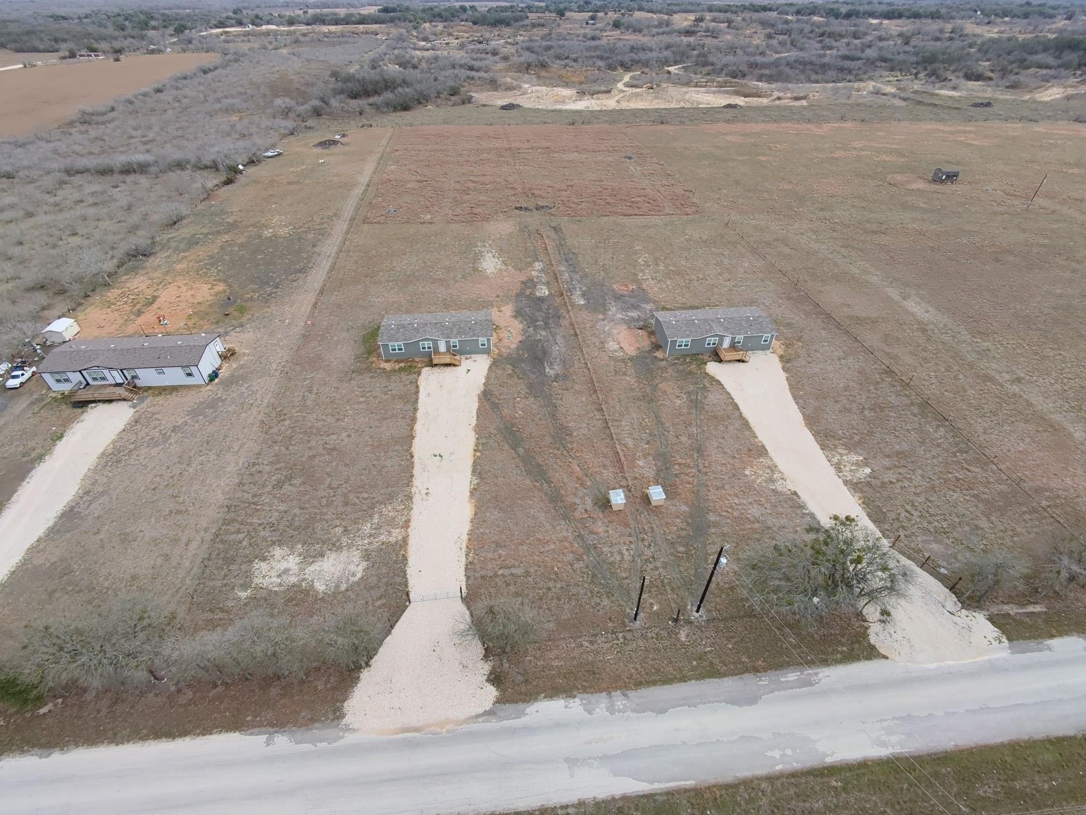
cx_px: 527
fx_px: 533
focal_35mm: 17
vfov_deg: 74.7
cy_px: 402
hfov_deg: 91.0
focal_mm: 16
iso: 102
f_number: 2.55
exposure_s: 1/905
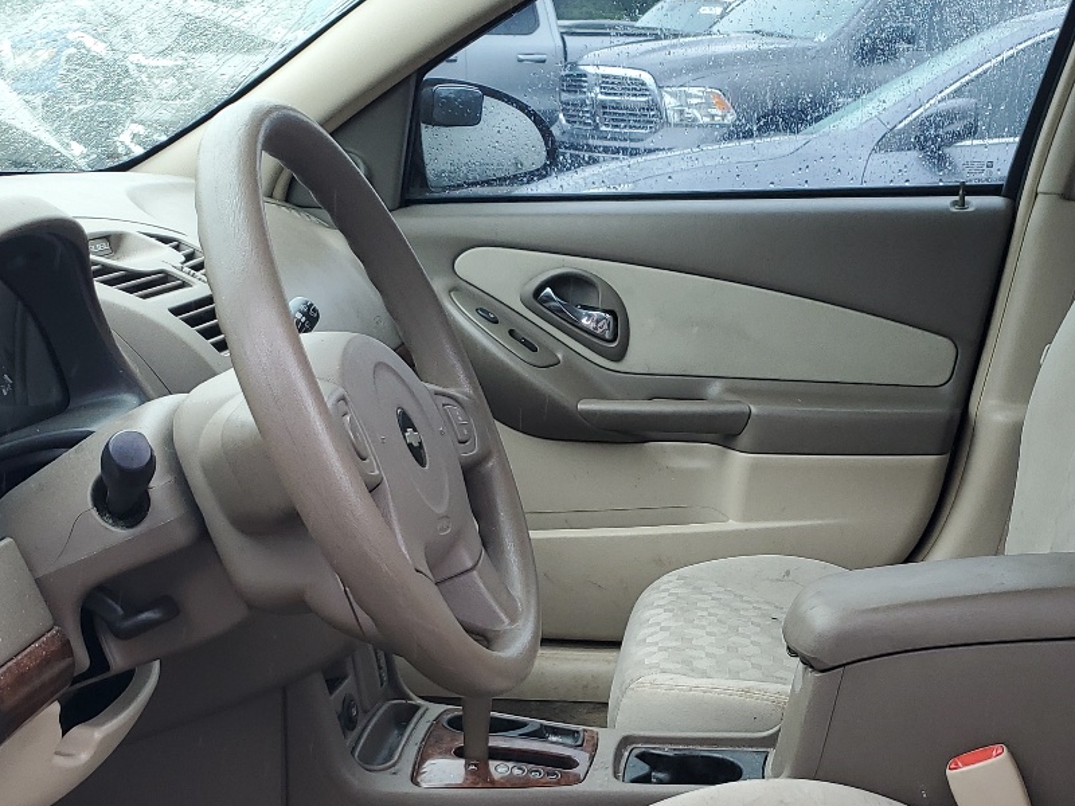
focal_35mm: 52
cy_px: 696
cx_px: 730
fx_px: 1615
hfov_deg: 36.4
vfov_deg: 27.2
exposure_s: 1/147
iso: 50
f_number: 1.5
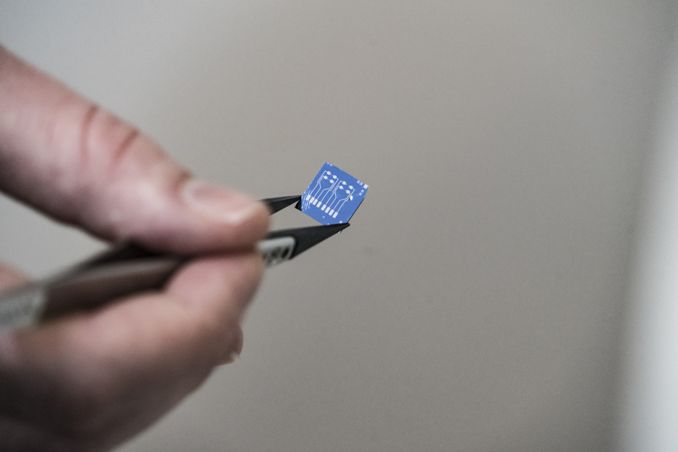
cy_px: 226
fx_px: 4520
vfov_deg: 5.7
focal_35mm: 240
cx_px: 339
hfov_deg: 8.6
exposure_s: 1/125
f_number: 6.3
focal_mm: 240
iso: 6400
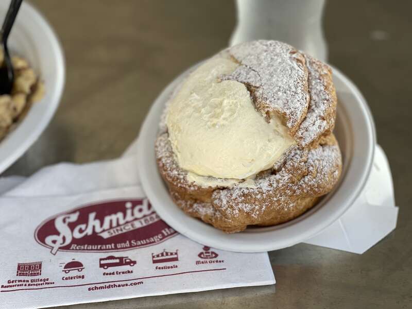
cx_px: 206
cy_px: 154
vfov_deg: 22.9
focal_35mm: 64
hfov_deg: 30.3
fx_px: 762
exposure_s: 1/120
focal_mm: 7.5
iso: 25
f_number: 2.2
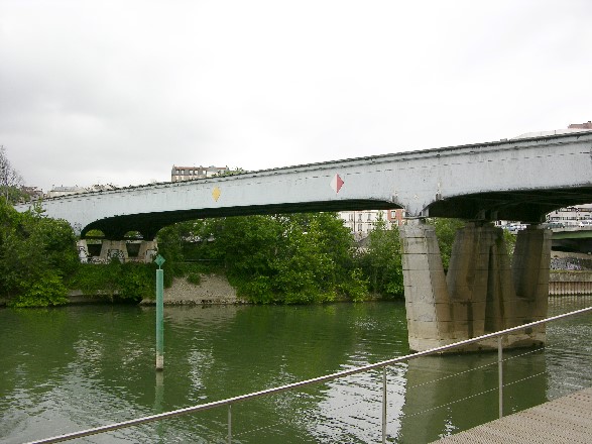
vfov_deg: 40.7
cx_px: 296
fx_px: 598
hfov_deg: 52.6
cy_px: 222
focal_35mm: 35
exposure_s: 1/50.4
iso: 50
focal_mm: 8.9
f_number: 4.5
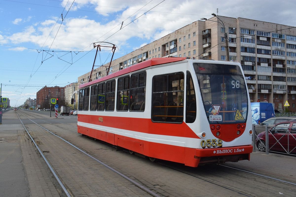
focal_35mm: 36
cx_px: 148
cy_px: 98
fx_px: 296
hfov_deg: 53.1
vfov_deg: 36.9
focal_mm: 24
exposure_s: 1/125
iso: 640
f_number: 22
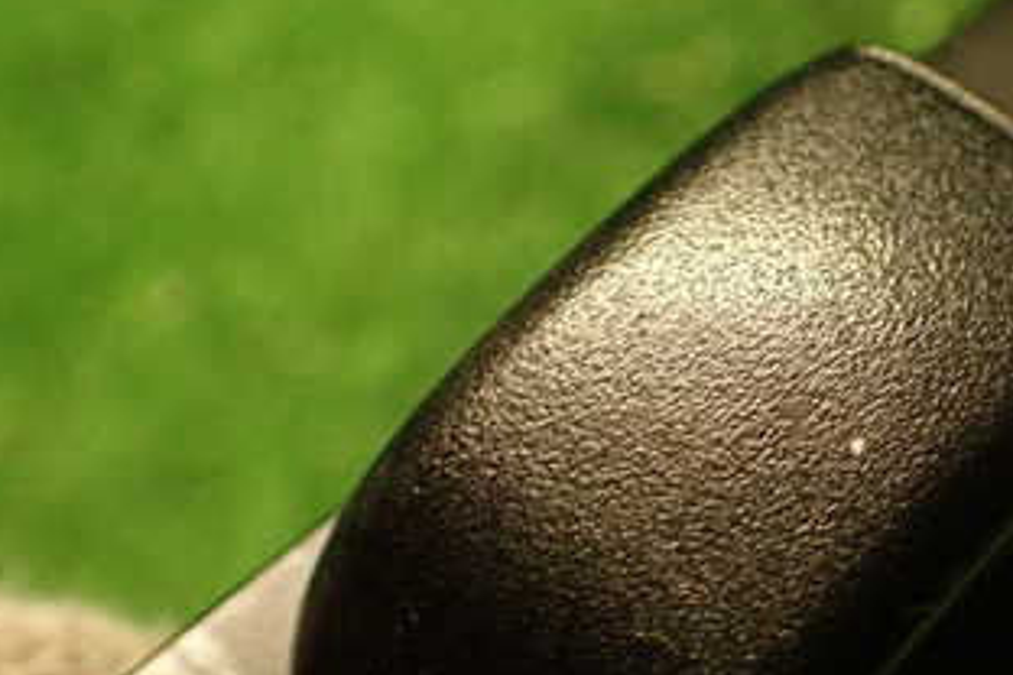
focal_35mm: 64
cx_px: 847
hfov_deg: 30.5
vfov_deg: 21.2
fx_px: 1801
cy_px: 402
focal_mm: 5.79
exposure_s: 1/30
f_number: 2.4
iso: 500
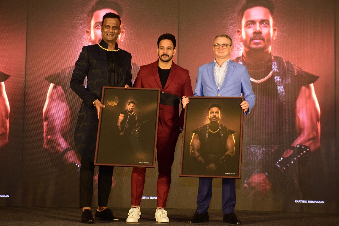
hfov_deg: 28.8
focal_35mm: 70
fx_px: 659
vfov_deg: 19.5
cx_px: 170
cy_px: 113
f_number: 5
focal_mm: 70
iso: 1600
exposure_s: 1/60
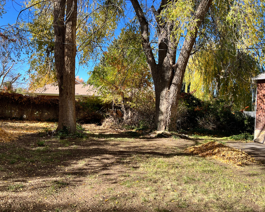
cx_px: 137
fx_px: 220
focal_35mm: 28
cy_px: 108
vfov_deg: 51.5
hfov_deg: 62.2
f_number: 1.5
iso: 50
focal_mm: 5.7
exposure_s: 1/1209
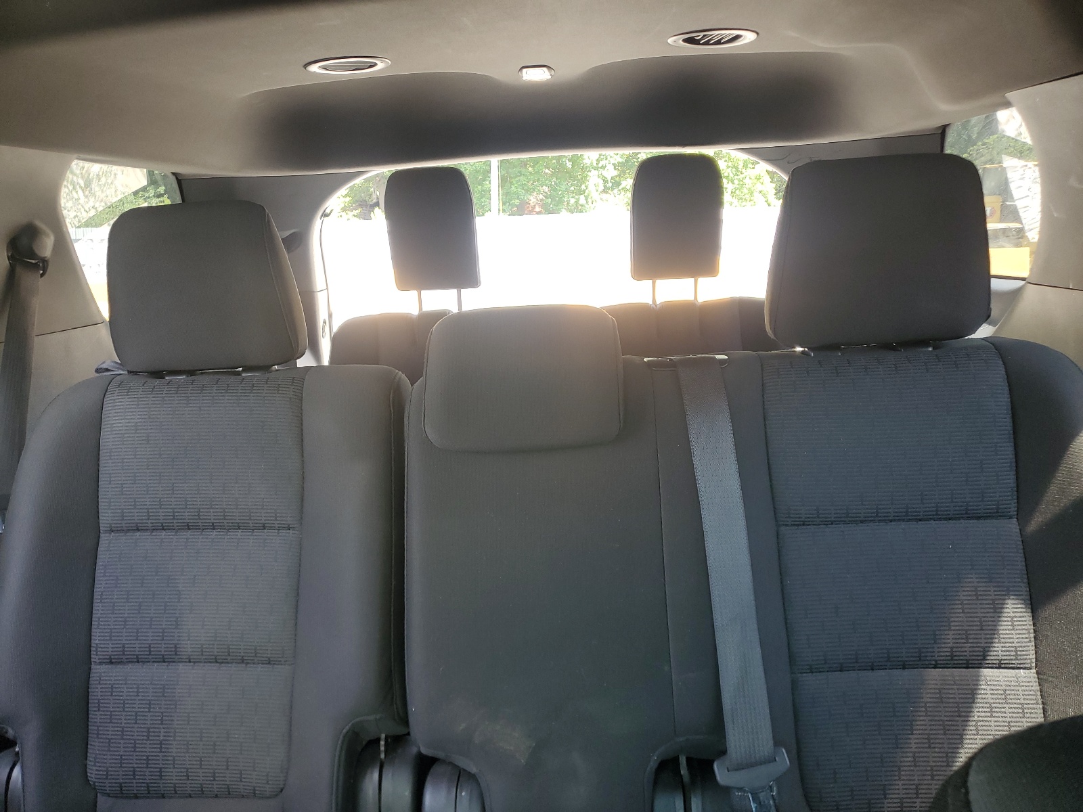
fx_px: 813
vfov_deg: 53.1
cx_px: 542
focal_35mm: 26
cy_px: 406
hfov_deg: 67.3
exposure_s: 1/120
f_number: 1.5
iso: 58
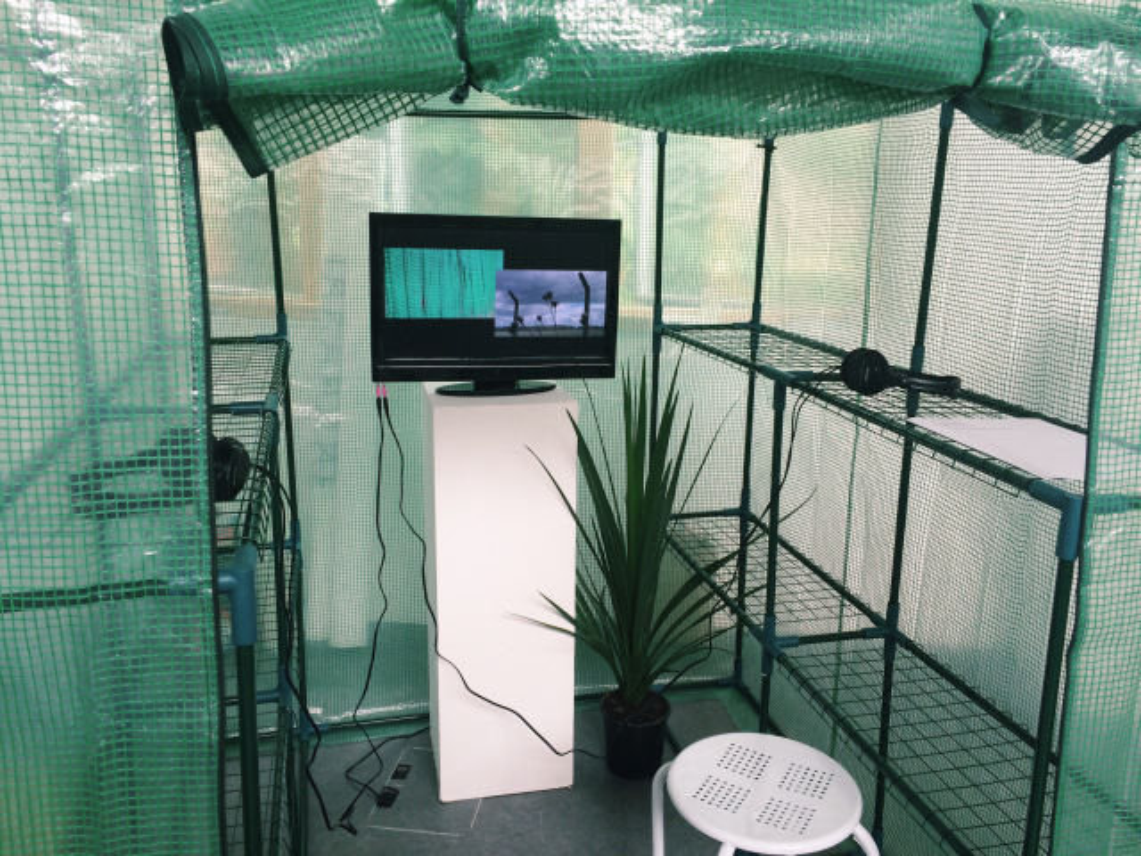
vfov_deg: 48.2
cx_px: 570
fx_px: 956
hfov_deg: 61.7
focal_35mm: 29
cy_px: 428
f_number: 2.2
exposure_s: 1/33
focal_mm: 4.15
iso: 40
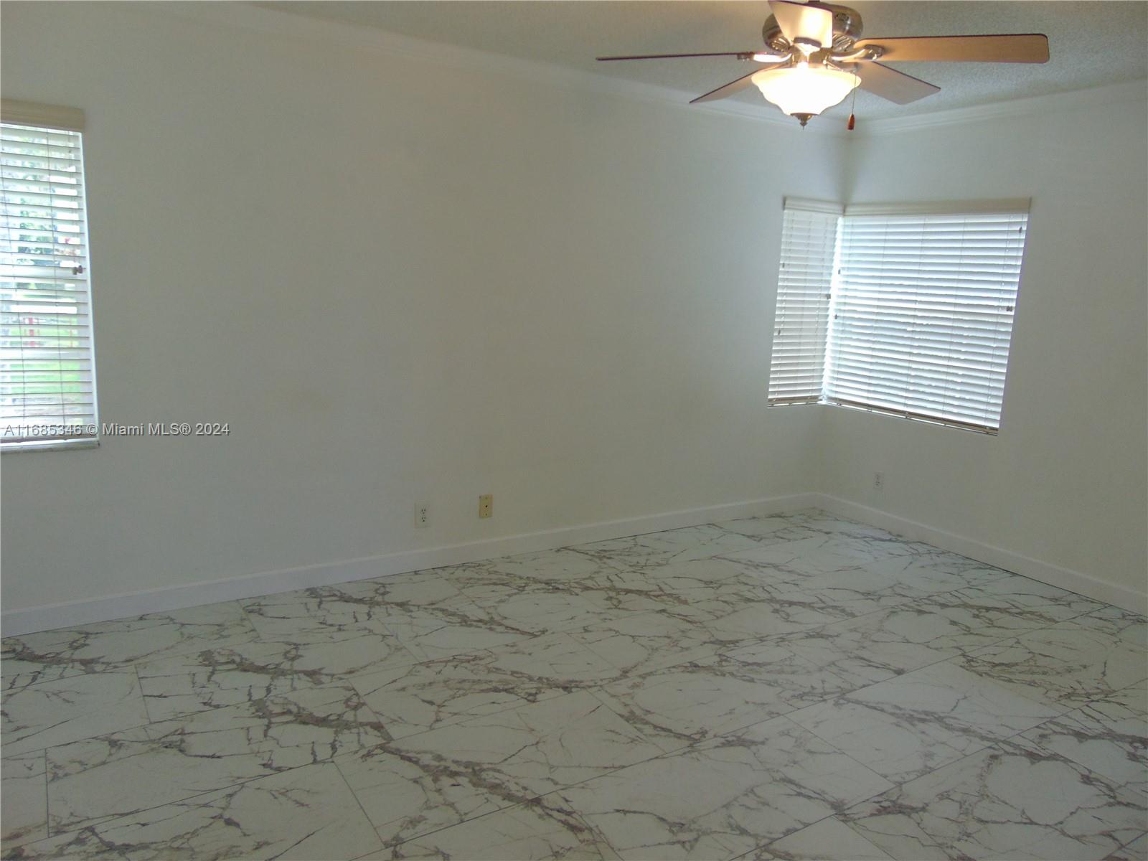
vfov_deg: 54.9
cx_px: 574
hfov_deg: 69.4
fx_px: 829
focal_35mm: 25
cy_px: 430
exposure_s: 1/40
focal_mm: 4.5
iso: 80
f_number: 3
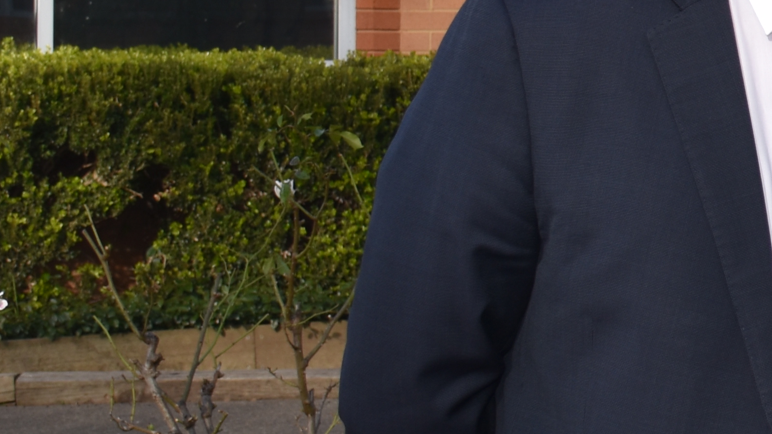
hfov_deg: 13.4
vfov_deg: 8.4
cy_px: -113
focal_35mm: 143
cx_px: 1413
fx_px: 2927
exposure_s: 1/200
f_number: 7.1
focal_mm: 24
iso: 100
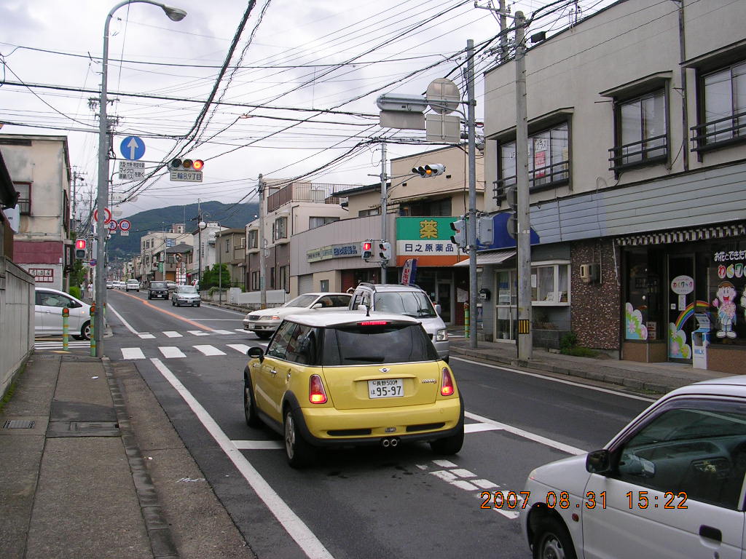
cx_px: 373
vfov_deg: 33.6
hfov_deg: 43.9
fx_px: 927
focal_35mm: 43
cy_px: 280
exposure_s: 1/183
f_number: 3
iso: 50
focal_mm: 6.6
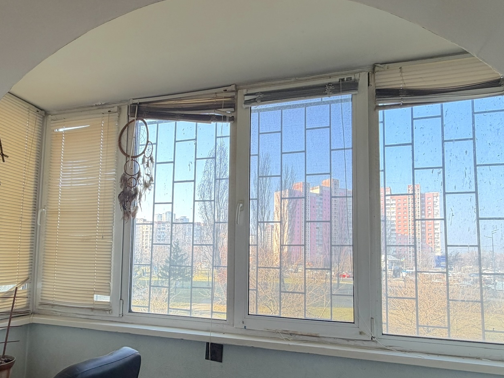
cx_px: 219
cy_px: 233
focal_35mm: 23
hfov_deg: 73.6
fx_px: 335
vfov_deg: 58.2
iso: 25
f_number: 2.2
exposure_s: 1/100
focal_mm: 2.22
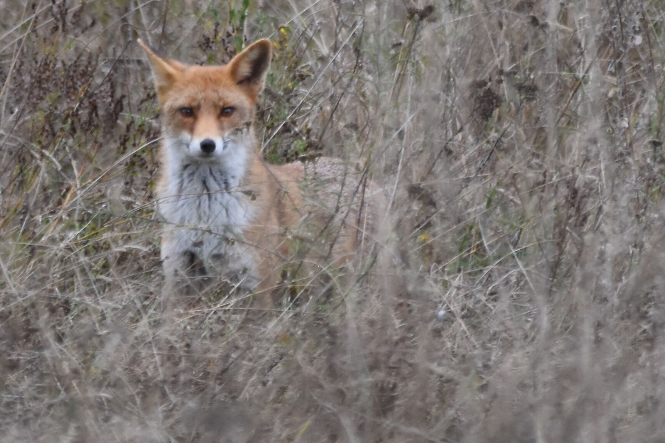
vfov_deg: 1.3
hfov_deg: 2.0
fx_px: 19277
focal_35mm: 1044
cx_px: 240
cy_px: 186
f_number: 6.3
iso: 800
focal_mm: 500
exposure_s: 1/500
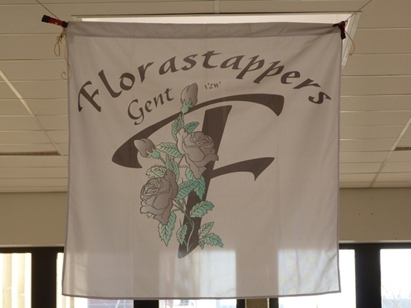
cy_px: 154
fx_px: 1627
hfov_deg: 14.4
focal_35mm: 137
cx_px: 210
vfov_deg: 10.8
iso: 100
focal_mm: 22.7
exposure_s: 1/80
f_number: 3.6
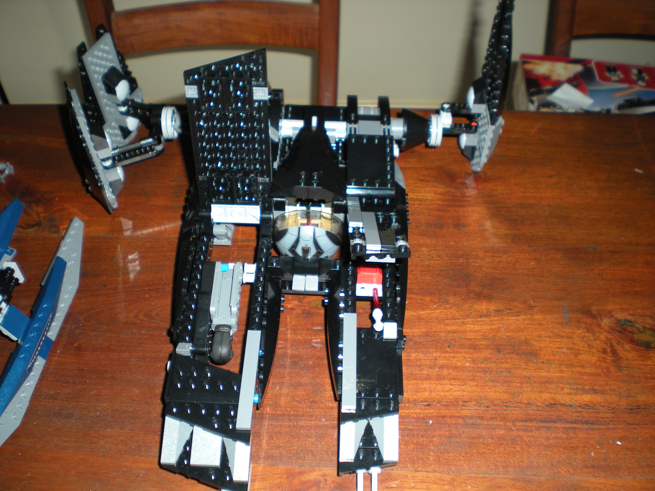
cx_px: 328
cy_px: 246
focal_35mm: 38
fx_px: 719
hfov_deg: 49.0
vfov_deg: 37.7
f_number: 3.1
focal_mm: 6.3
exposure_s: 1/60
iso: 64
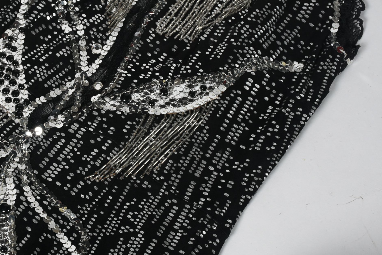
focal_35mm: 91
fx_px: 966
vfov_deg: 15.0
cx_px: 95
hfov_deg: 22.2
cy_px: 83
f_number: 10
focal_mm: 38
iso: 200
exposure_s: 1/125
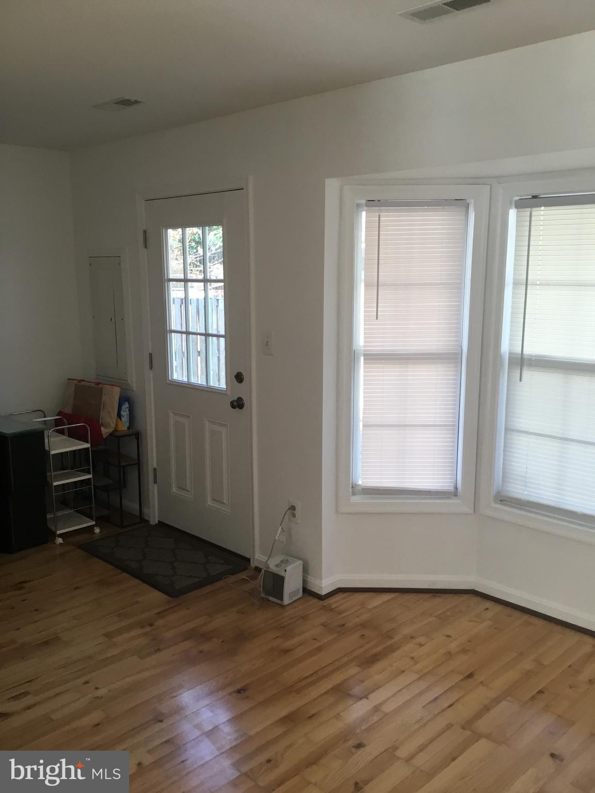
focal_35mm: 31
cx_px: 298
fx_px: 710
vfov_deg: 58.4
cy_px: 396
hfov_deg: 45.4
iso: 32
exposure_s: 1/40
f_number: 2.4
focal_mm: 3.3
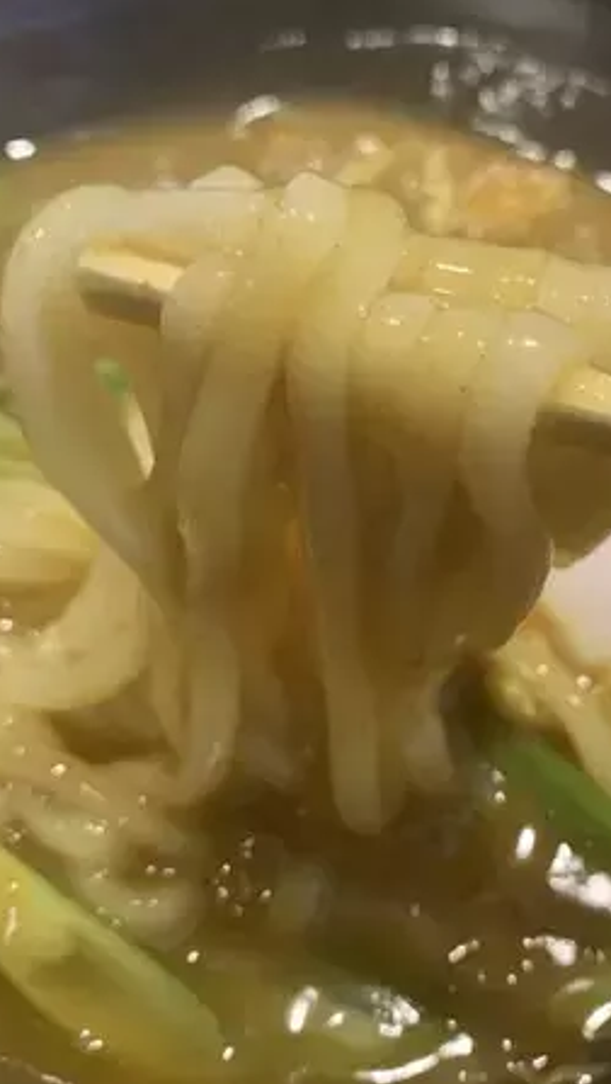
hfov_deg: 31.0
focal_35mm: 38
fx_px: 1093
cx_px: 400
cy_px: 541
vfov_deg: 52.8
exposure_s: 1/60
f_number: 1.8
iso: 160
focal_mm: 4.25
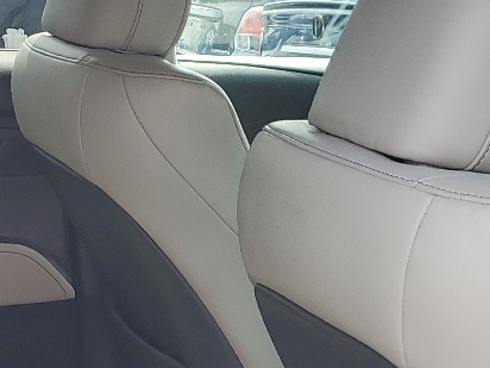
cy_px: 453
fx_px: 1430
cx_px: 95
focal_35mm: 101
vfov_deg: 14.2
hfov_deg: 19.2
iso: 50
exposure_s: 1/714
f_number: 1.5
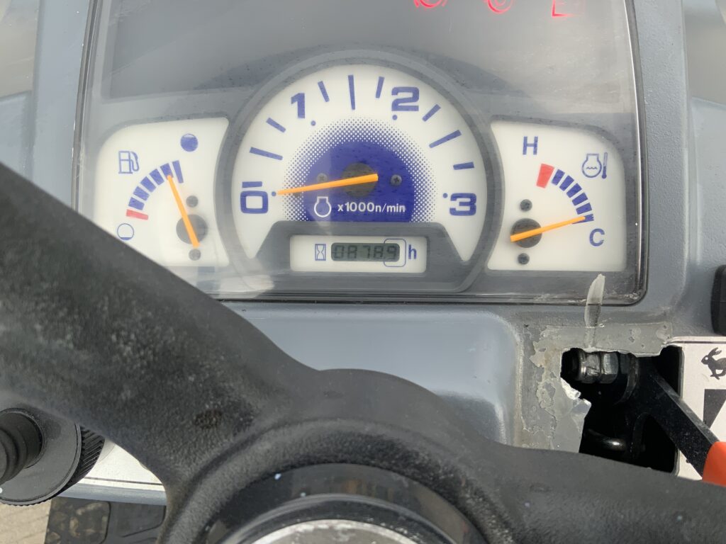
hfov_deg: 61.7
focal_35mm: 29
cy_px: 272
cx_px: 363
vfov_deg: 48.2
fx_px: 608
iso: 16
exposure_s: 1/292
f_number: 1.8
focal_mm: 3
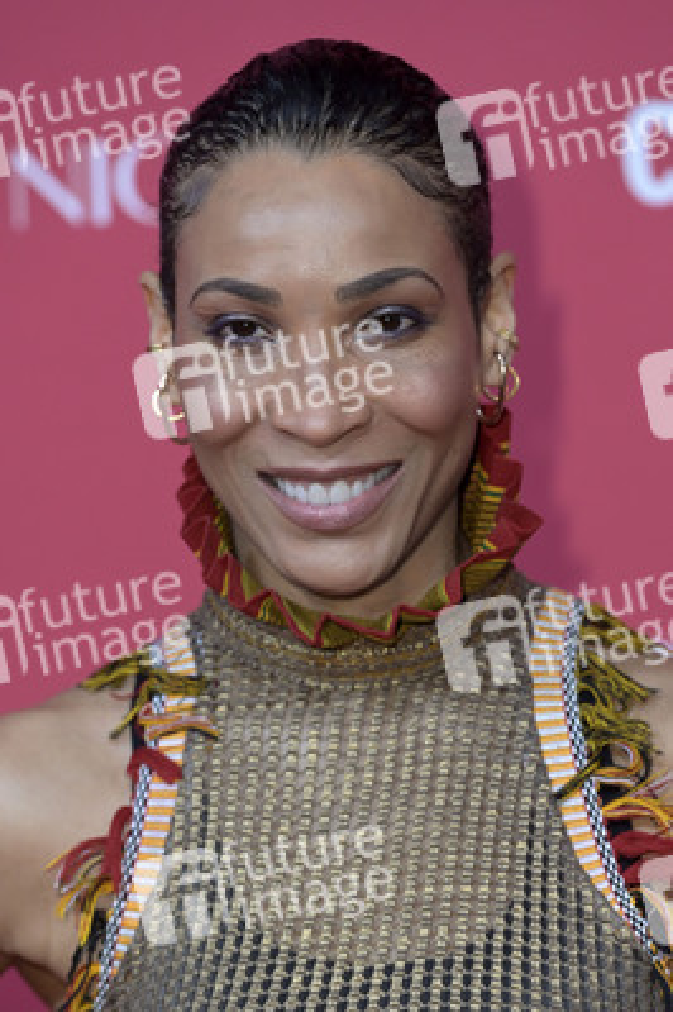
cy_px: 506
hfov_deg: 7.2
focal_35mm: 190
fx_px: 5337
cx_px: 336
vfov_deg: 10.8
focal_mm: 190
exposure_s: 1/400
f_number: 5
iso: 1600
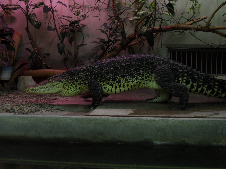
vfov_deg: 24.4
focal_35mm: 60
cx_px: 113
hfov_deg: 32.2
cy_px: 84
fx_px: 392
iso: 200
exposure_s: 1/20
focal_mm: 10.3
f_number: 4
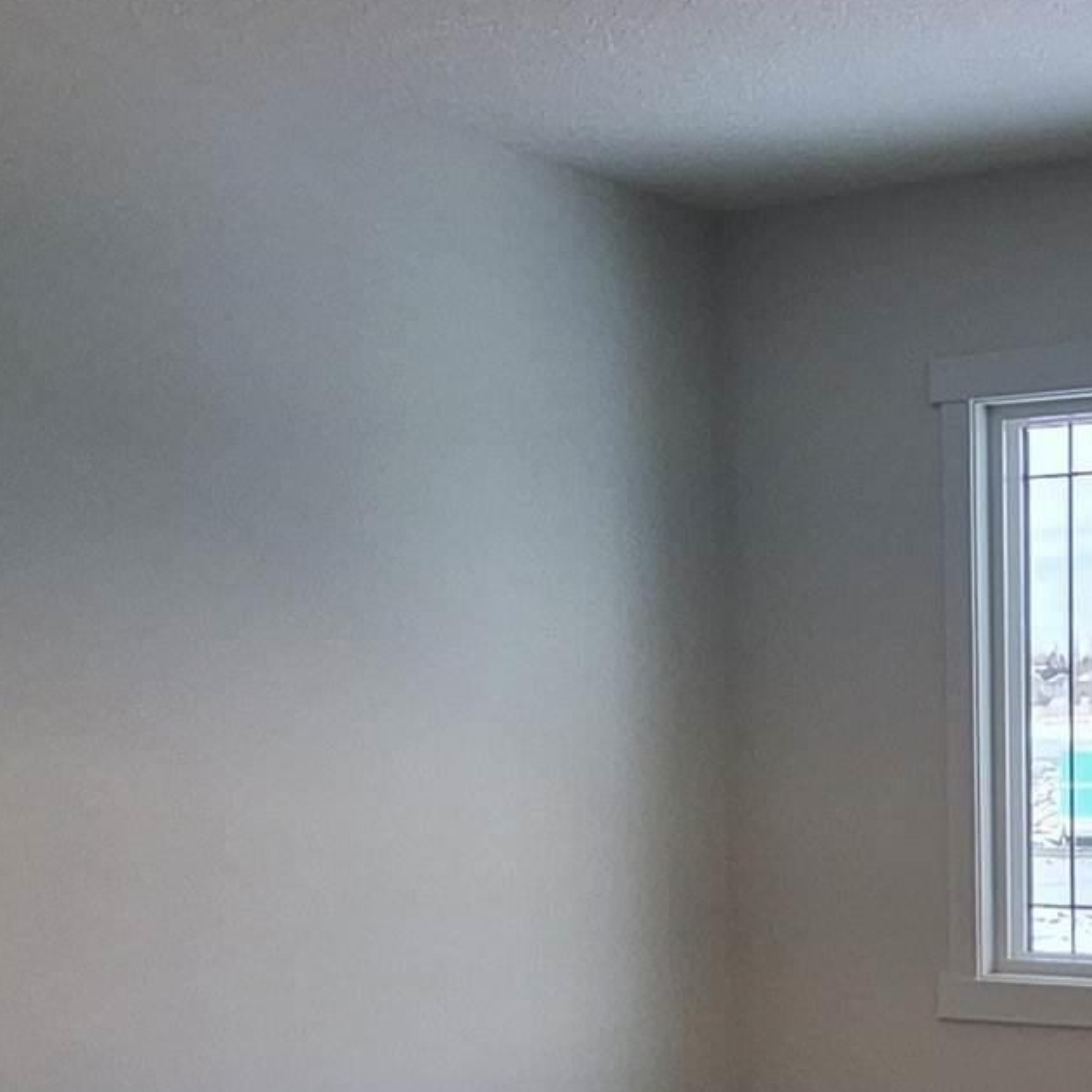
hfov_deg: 29.7
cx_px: 905
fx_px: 1999
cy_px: 1167
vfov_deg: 28.1
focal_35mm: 56
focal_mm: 1.74
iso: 50
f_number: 2.2
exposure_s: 1/458
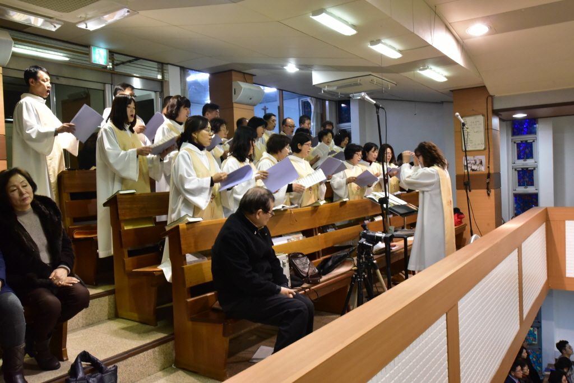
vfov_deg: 42.3
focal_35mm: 31
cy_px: 192
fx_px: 494
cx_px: 287
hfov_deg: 60.3
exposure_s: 1/40
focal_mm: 31
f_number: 16
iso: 6400
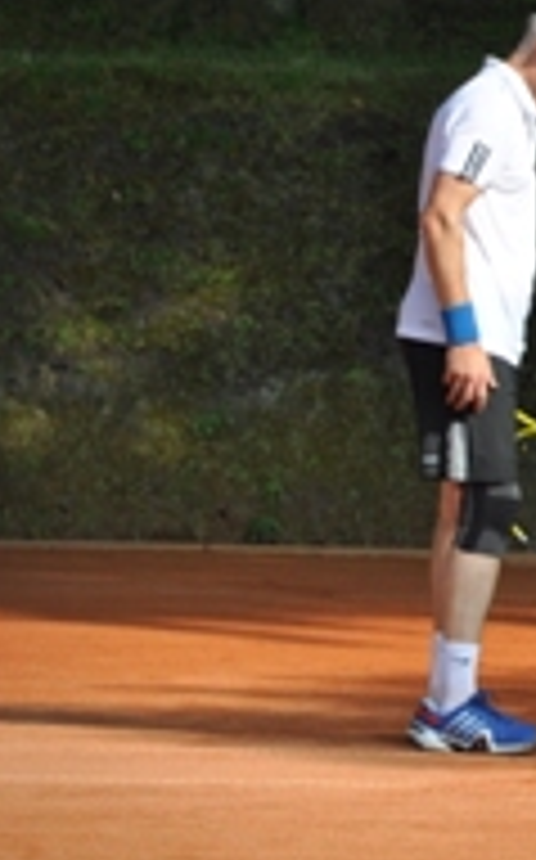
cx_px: 761
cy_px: 396
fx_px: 8836
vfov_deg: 5.6
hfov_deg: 3.5
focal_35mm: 377
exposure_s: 1/1000
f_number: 5.6
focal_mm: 105
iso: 450
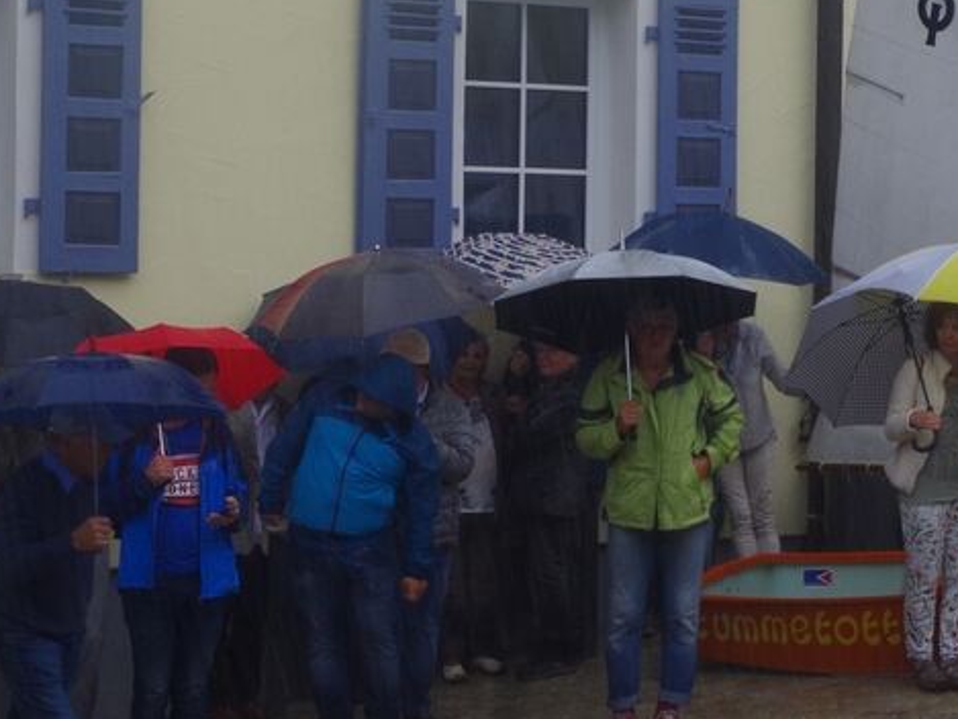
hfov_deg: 18.9
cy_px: 362
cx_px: 772
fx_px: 2851
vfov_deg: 14.4
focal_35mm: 103
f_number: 6.3
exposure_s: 1/60
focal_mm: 28.13
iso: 400
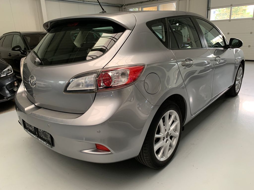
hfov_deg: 67.3
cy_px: 95
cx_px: 127
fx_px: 191
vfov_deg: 53.1
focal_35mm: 26
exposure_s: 1/60
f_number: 1.8
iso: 250
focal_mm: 4.25
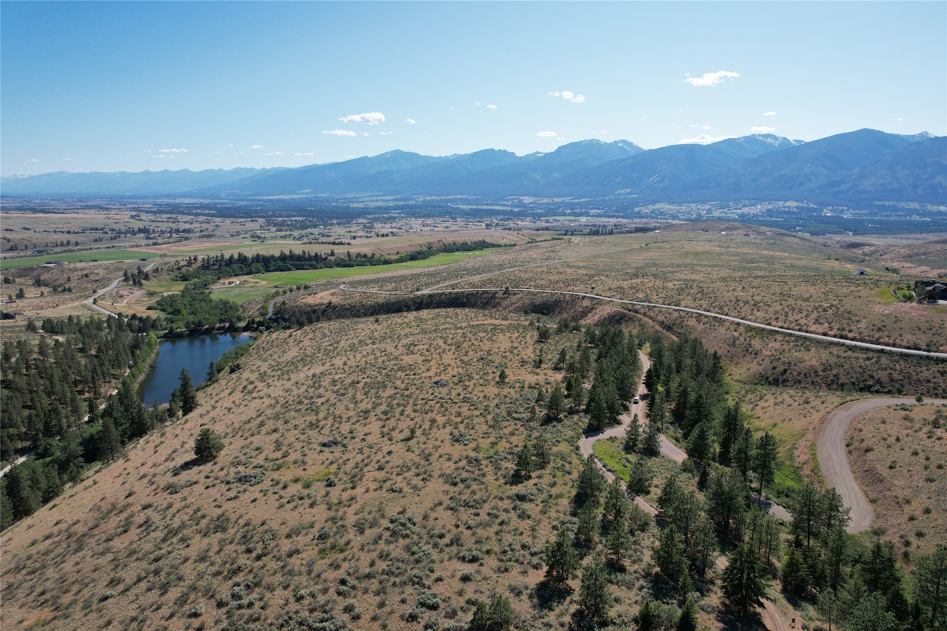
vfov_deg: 57.2
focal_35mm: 22
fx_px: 579
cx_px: 474
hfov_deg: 78.6
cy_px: 316
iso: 200
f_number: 2.8
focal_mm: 8.38
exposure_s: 1/2500
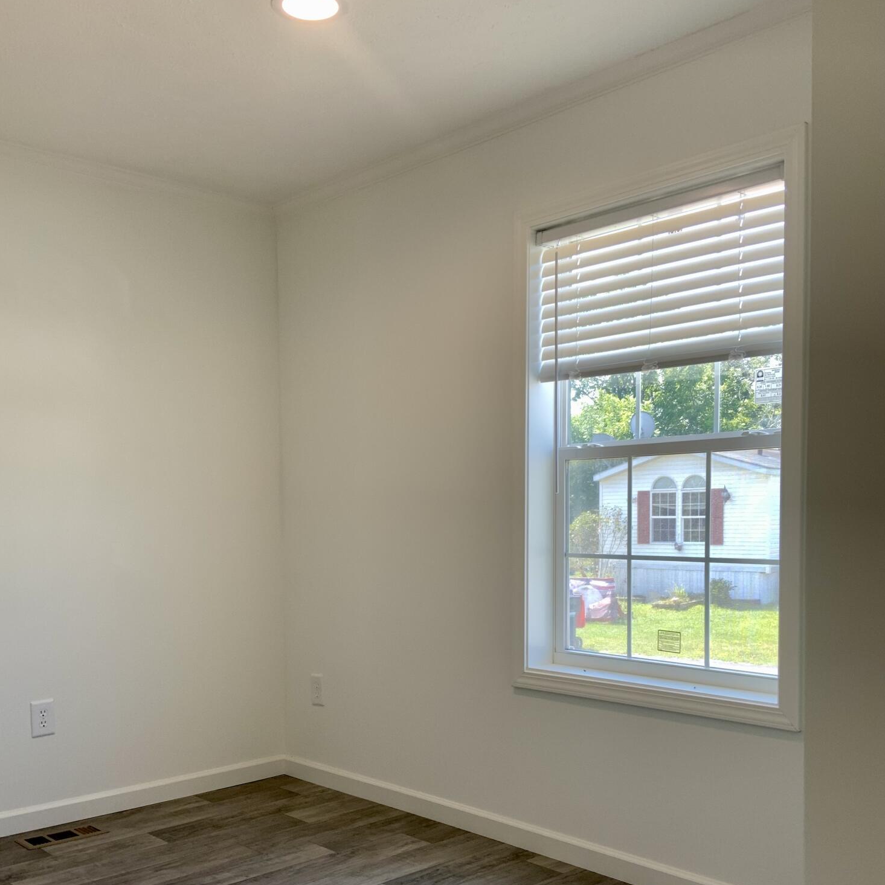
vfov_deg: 46.6
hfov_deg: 47.2
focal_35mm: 35
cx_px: 433
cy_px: 578
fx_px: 1012
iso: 32
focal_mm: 3
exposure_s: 1/120
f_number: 1.8
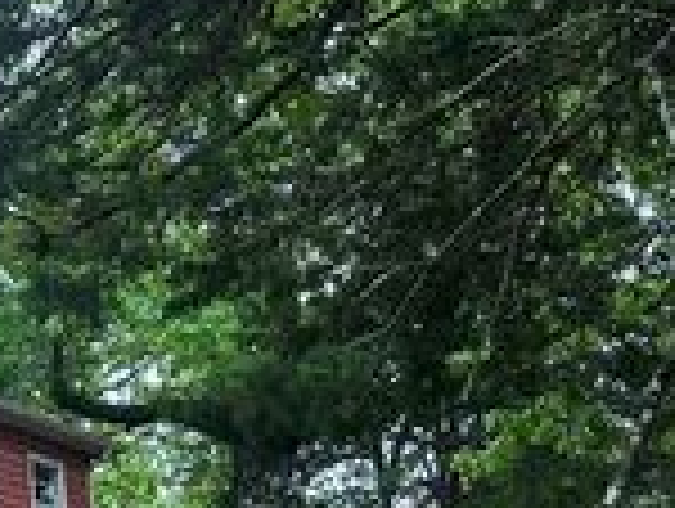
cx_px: -382
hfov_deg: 20.3
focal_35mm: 80
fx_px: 1562
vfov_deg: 17.8
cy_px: 560
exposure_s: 1/117
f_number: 1.78
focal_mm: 6.86
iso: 250
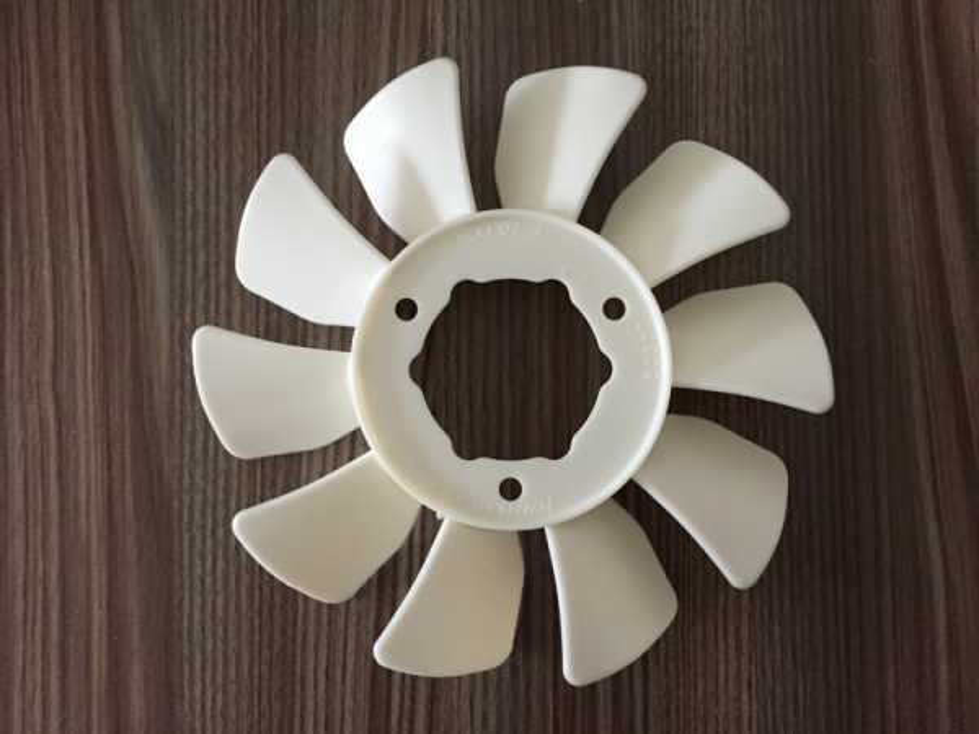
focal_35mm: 29
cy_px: 367
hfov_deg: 61.7
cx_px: 490
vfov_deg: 48.2
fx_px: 820
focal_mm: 4.15
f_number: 2.2
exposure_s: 1/33
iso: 250
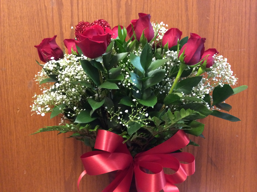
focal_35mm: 30
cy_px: 96
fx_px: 223
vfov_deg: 46.8
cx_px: 128
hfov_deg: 60.0
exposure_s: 1/15
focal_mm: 4.12
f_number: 2.2
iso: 400
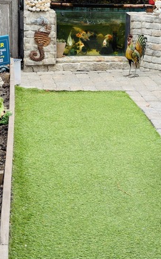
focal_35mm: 75
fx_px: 527
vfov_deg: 27.0
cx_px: 95
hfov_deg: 17.4
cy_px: 53
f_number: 1.78
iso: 100
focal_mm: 6.76
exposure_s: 1/122
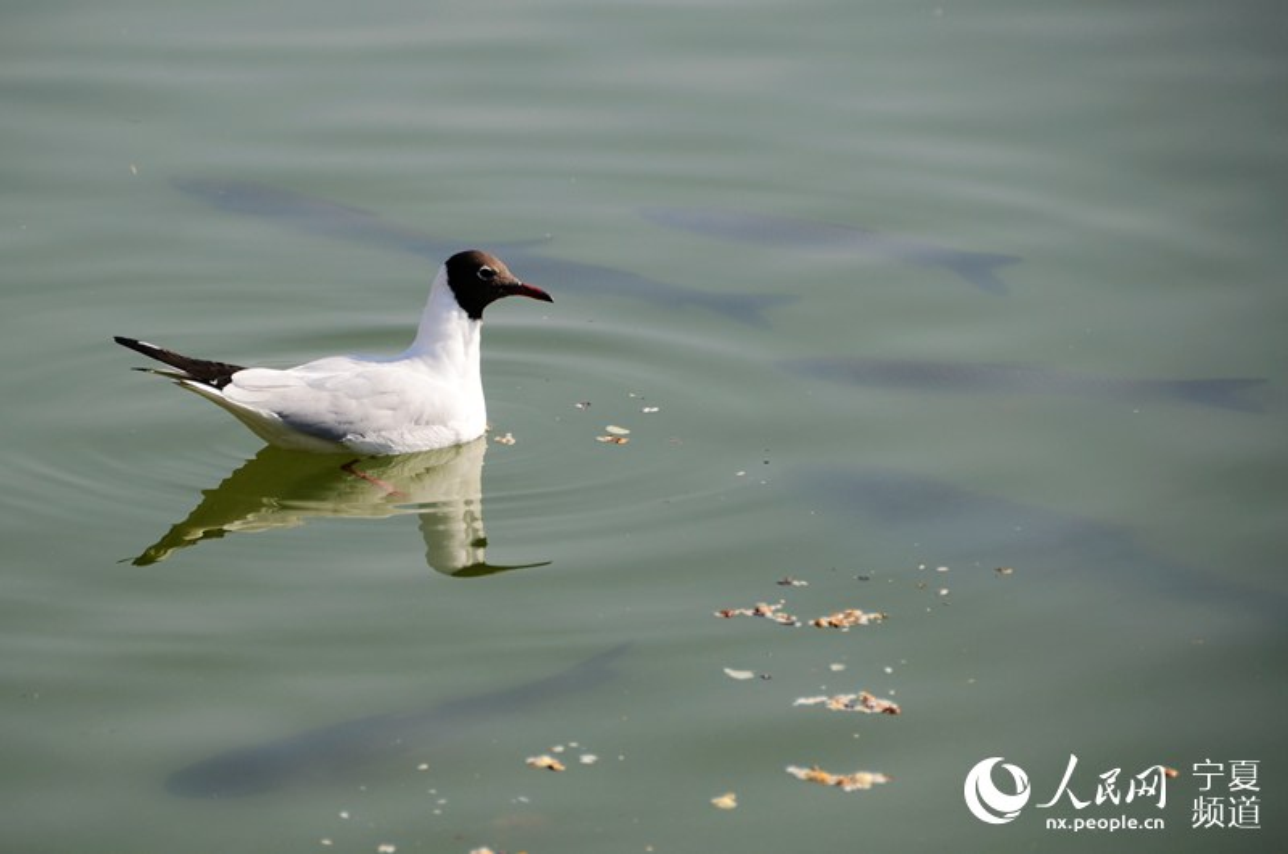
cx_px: 644
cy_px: 427
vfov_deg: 4.6
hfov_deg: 6.9
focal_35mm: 300
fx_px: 10712
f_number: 5.6
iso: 160
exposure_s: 1/800
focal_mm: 200
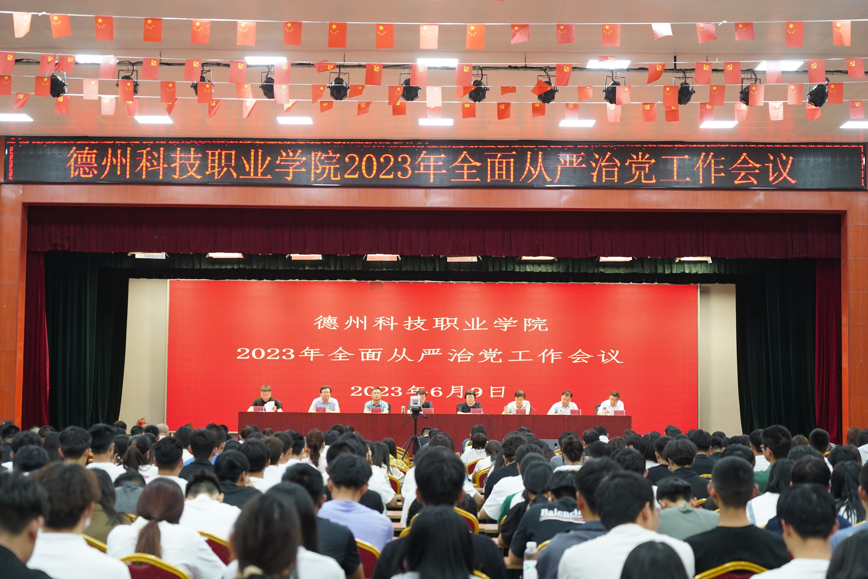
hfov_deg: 31.0
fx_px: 1567
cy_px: 290
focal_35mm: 65
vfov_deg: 20.9
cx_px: 434
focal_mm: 65
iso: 4000
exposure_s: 1/125
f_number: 4
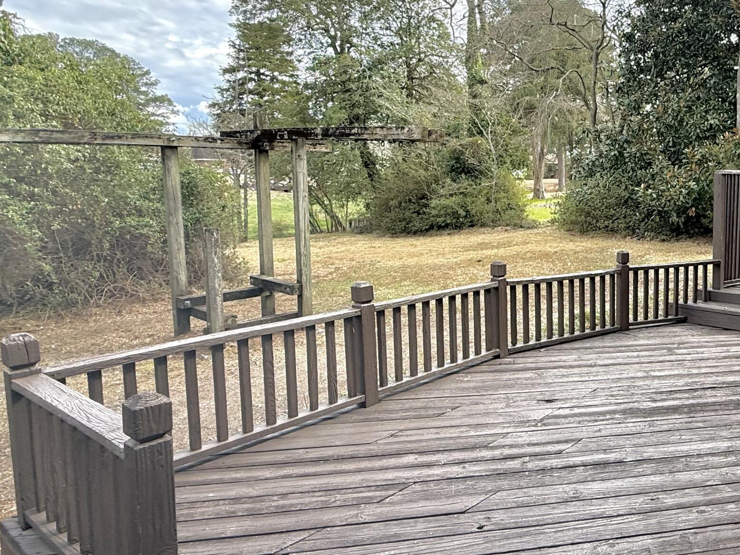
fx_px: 577
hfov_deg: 58.7
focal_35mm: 27
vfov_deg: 51.1
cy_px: 226
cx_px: 622
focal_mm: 2.22
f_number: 2.2
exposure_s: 1/351
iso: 64
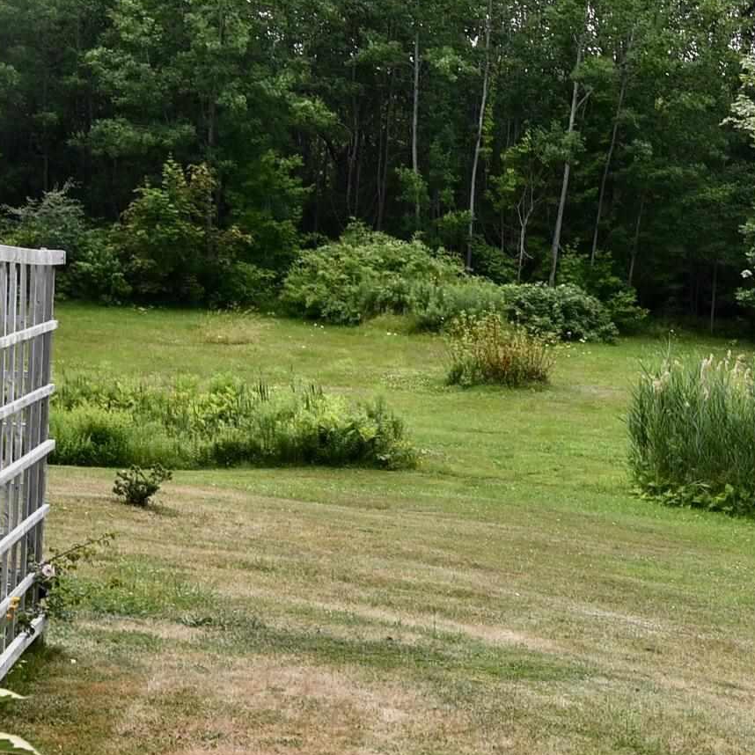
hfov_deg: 19.7
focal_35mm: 84
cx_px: 817
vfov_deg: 20.5
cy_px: 350
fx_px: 2085
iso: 100
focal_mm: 19
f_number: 5.6
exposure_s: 1/125
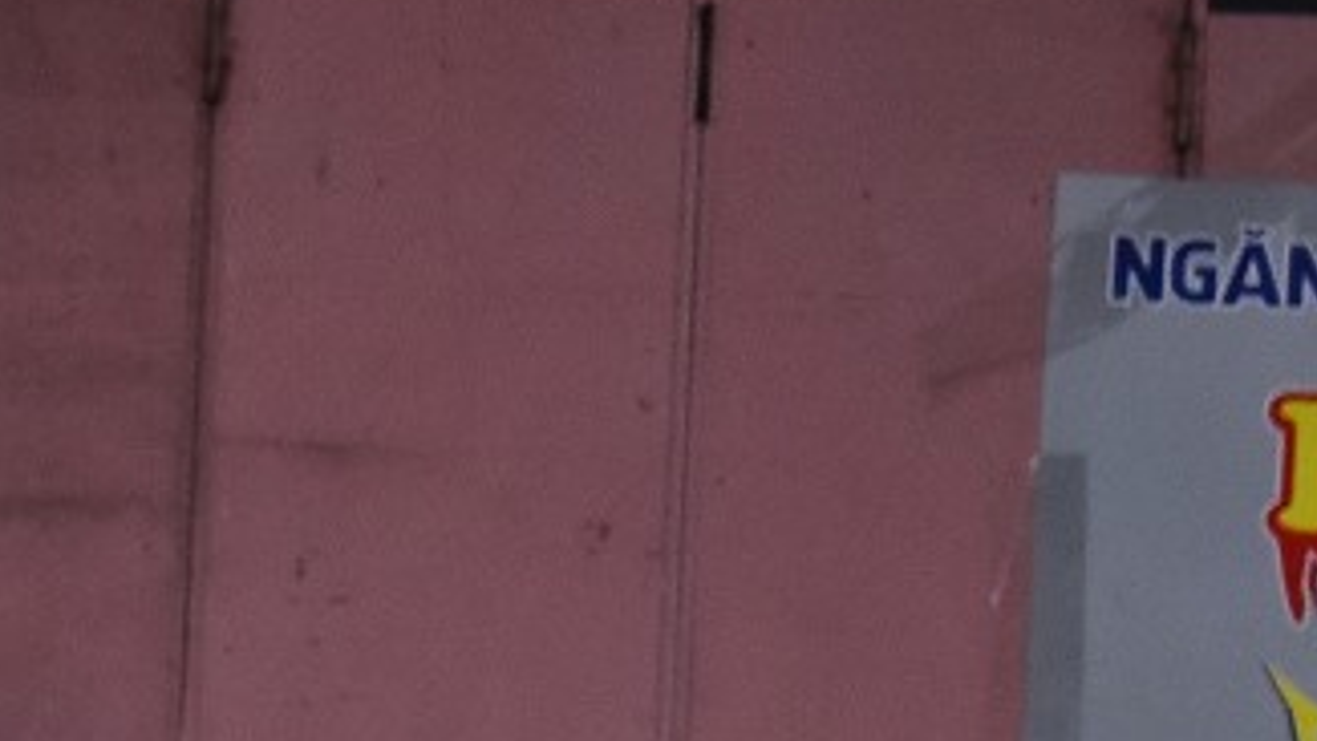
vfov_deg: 1.7
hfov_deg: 3.0
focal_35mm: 723
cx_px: -1268
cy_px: 2379
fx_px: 25255
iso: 1600
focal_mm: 112
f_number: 3.2
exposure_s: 1/500
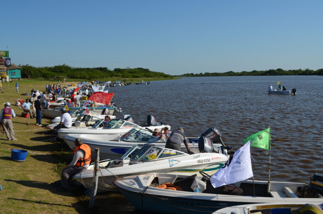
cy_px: 107
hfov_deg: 53.2
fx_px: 322
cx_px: 162
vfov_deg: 36.7
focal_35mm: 36
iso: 100
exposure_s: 1/320
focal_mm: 24
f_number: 9
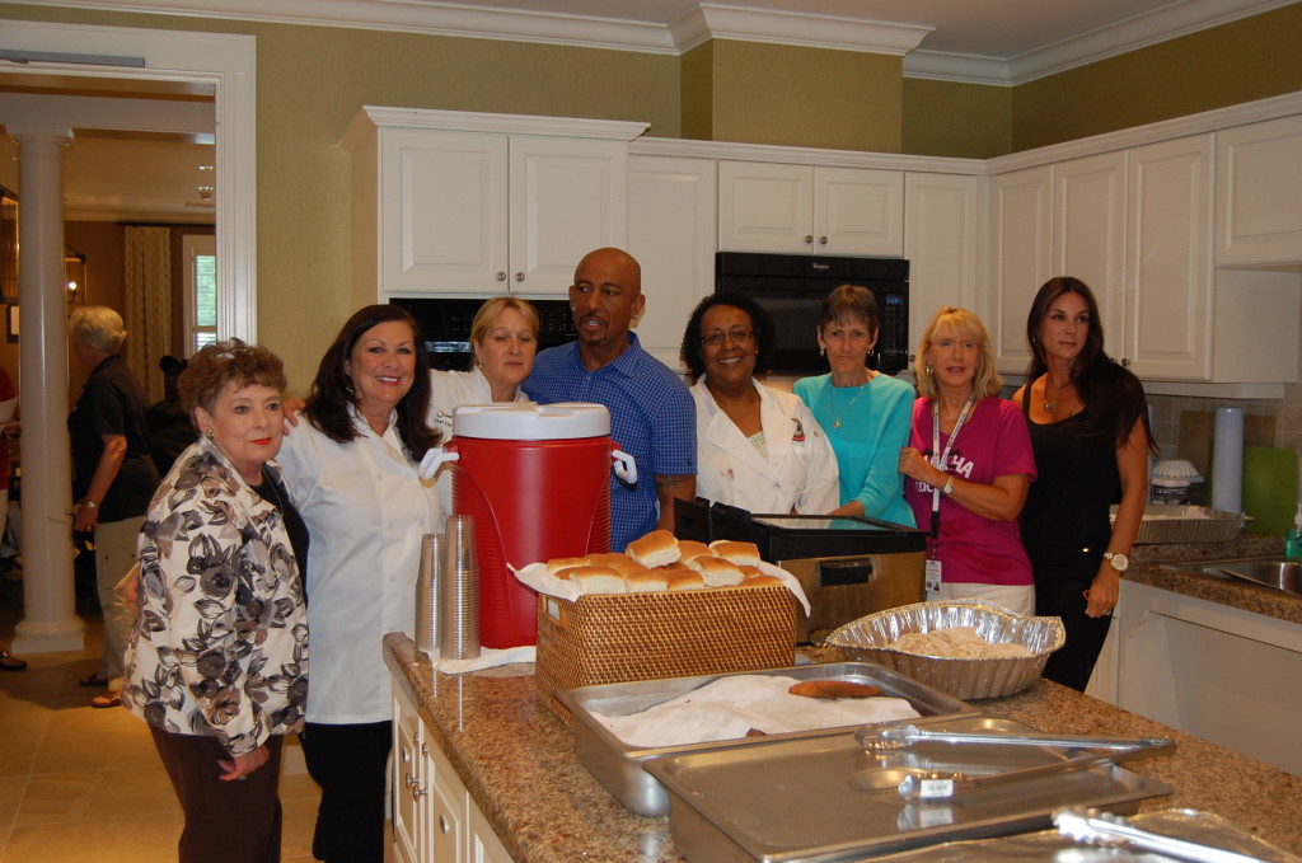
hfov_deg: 53.2
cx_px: 651
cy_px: 432
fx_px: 1300
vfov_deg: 36.7
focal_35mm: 36
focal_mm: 24
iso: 400
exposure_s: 1/60
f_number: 4
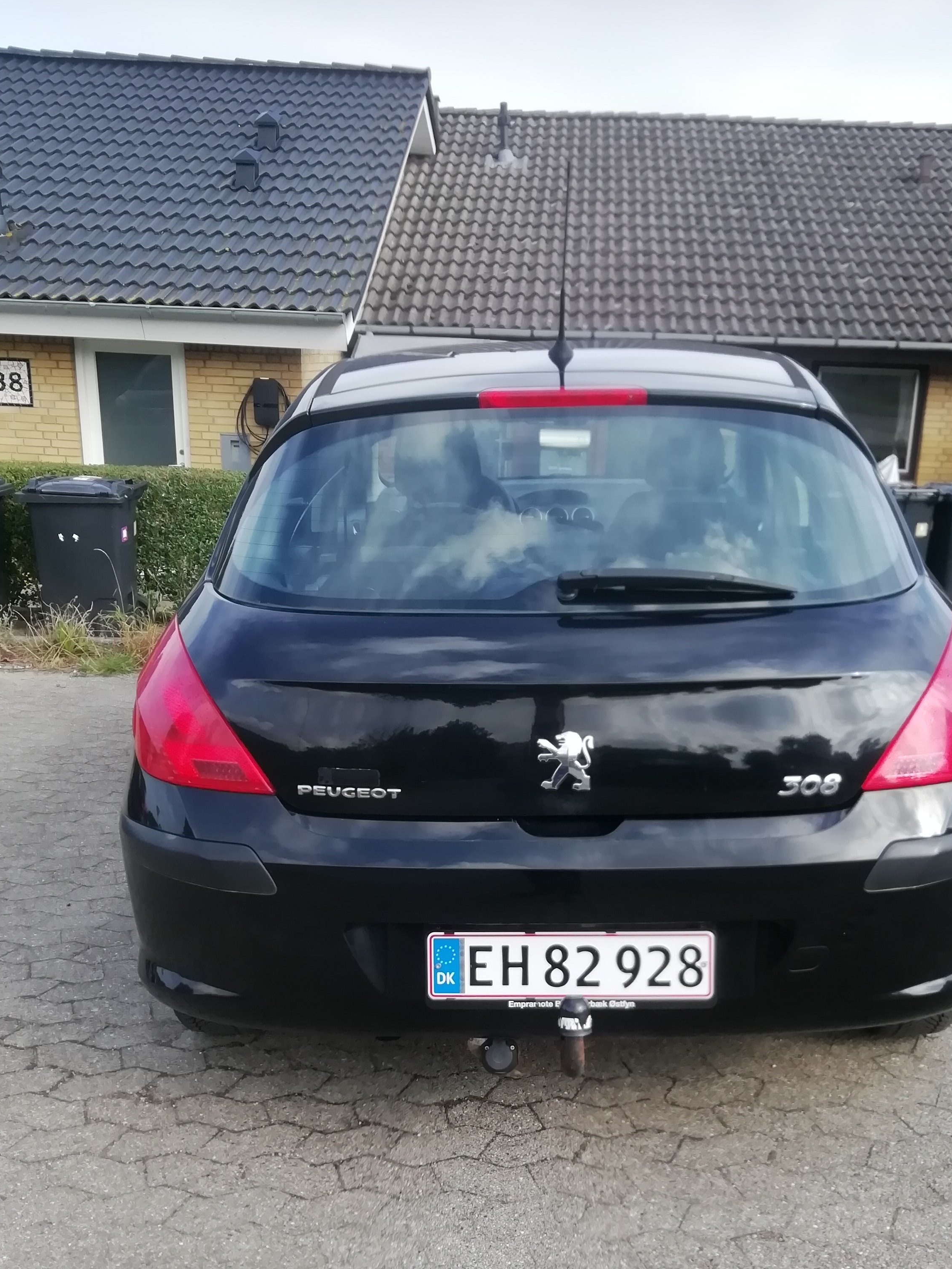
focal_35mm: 36
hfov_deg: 39.5
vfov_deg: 50.9
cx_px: 574
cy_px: 789
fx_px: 1320
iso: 50
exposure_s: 1/410
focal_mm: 3.21
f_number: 2.2
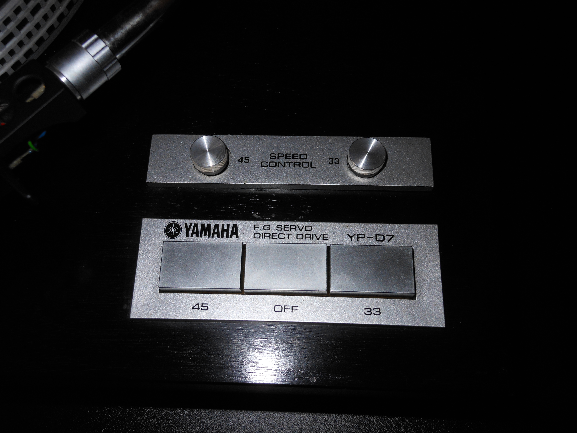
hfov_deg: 55.4
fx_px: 550
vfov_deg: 42.9
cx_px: 288
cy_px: 216
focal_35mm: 33
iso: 80
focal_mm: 5.9
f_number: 11.2
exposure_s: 1/25
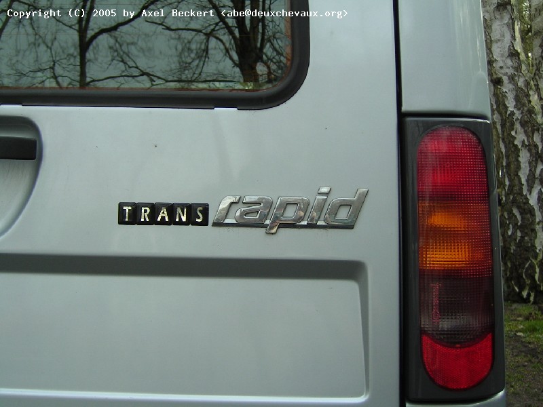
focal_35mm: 44
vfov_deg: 32.9
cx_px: 272
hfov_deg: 42.9
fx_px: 690
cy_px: 204
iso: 50
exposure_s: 1/208
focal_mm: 6.9
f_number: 3.3
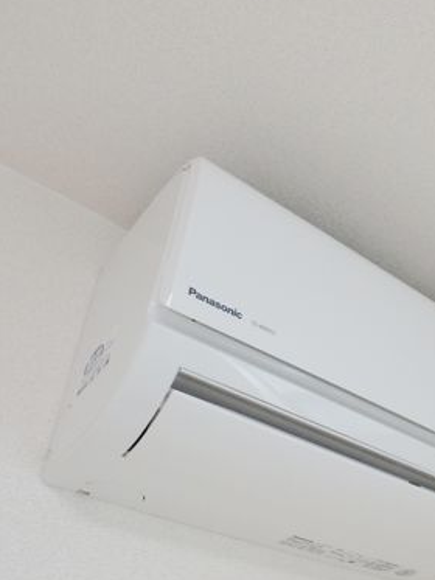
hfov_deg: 38.7
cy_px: 400
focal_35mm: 36
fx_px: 603
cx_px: 322
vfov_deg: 50.2
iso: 200
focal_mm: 3.7
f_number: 3.5
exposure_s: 1/40
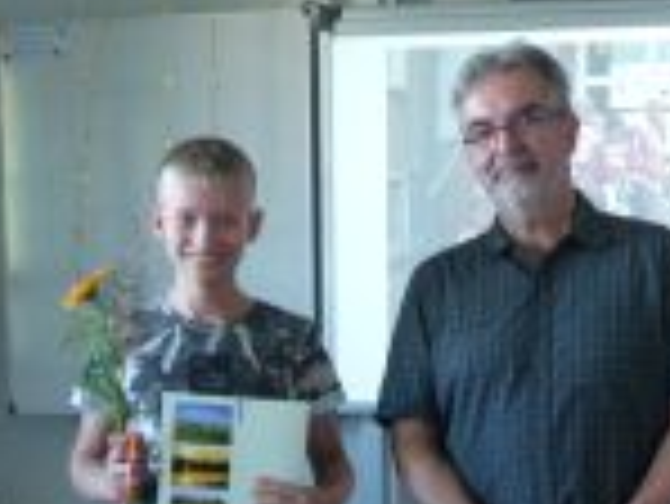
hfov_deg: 25.0
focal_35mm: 78
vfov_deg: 18.3
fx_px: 1511
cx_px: 378
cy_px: 549
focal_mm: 5.3
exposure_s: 1/60
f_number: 2.8
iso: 400
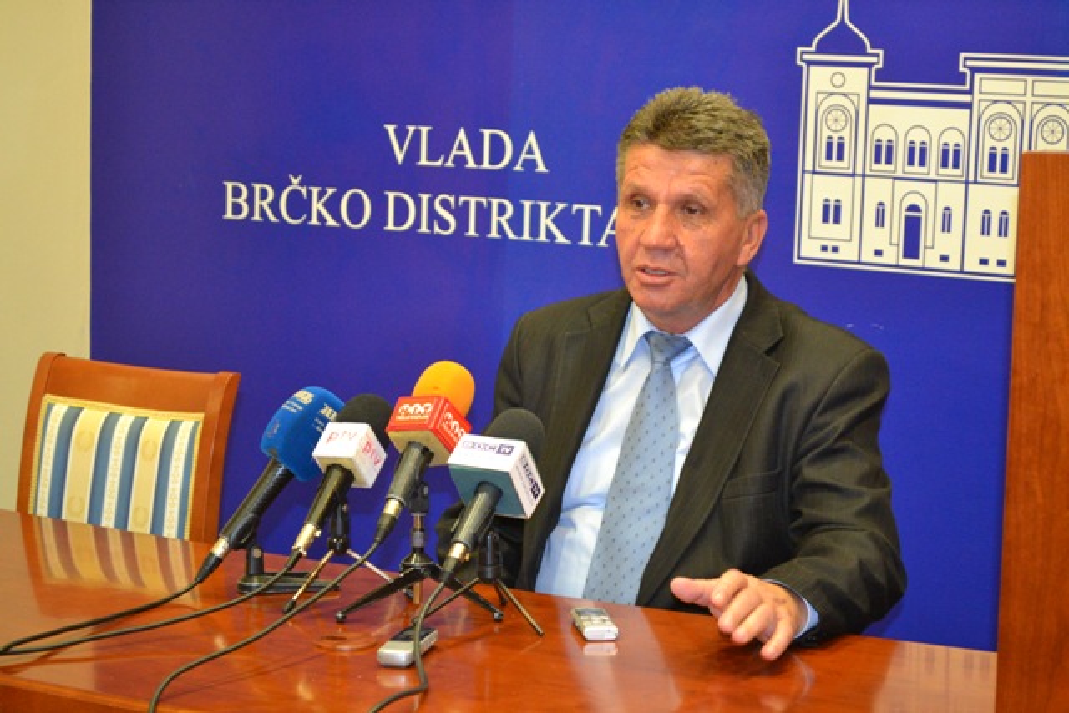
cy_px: 356
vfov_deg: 16.6
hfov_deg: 24.6
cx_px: 534
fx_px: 2450
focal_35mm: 82
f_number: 5.6
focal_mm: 55
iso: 2500
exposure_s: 1/60
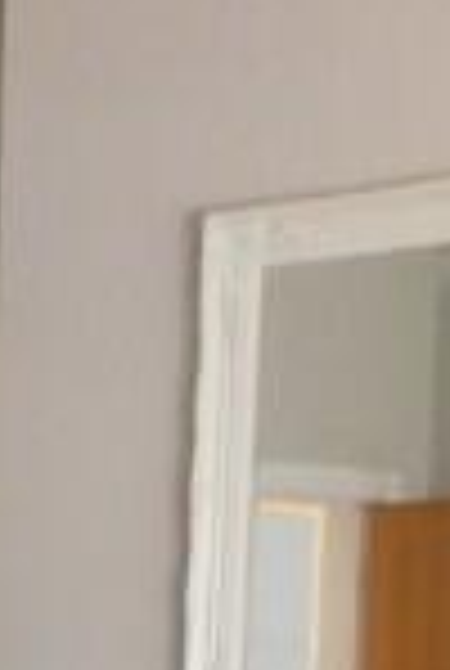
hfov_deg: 7.6
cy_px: 1560
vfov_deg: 10.8
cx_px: -760
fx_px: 3061
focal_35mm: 164
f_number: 3
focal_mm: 4
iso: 400
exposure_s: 1/25
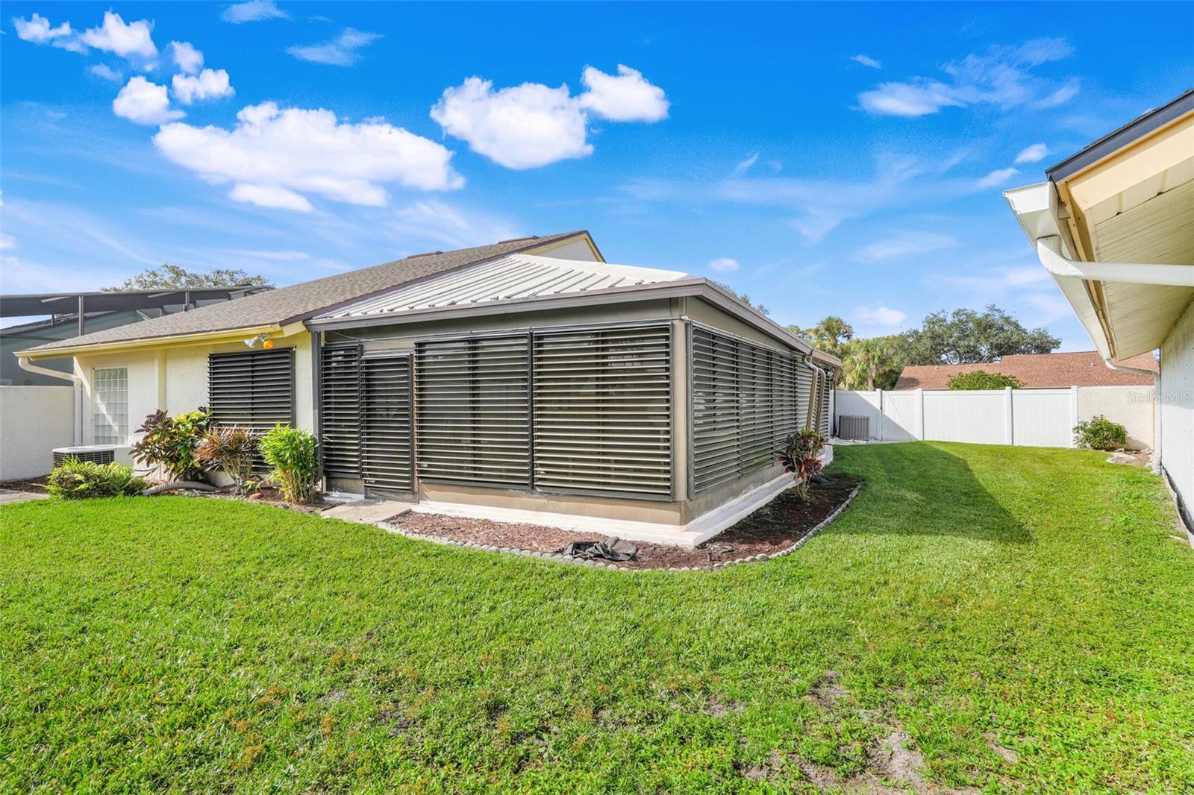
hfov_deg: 96.7
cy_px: 398
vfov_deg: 73.7
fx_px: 531
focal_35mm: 16
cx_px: 597
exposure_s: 1/125
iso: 250
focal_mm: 16
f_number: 9
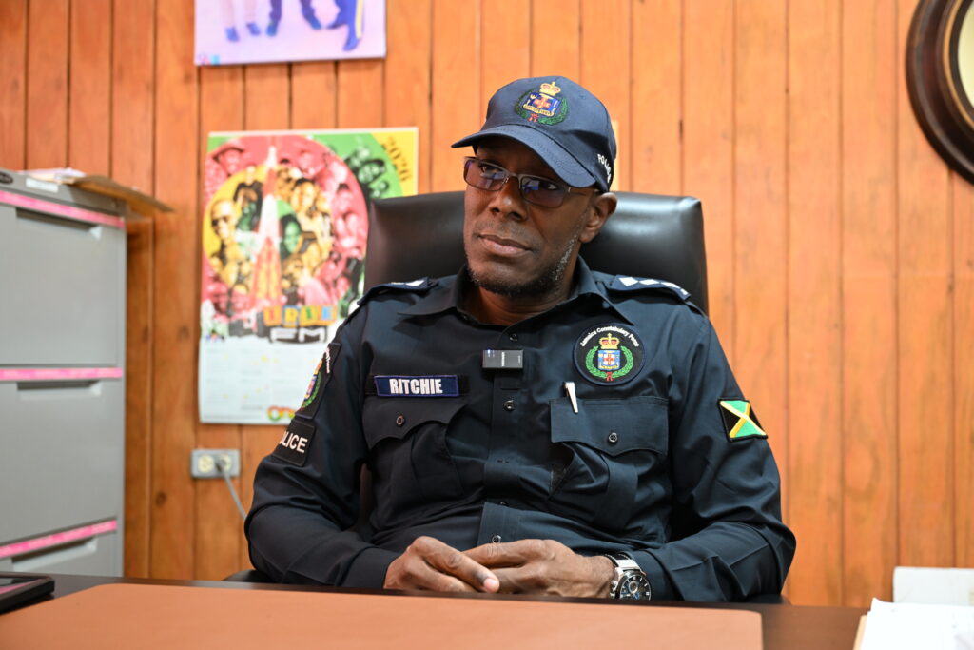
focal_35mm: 45
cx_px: 487
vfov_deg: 29.9
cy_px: 325
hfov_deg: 43.6
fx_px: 1218
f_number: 3.5
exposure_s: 1/50
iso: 1600
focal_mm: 45
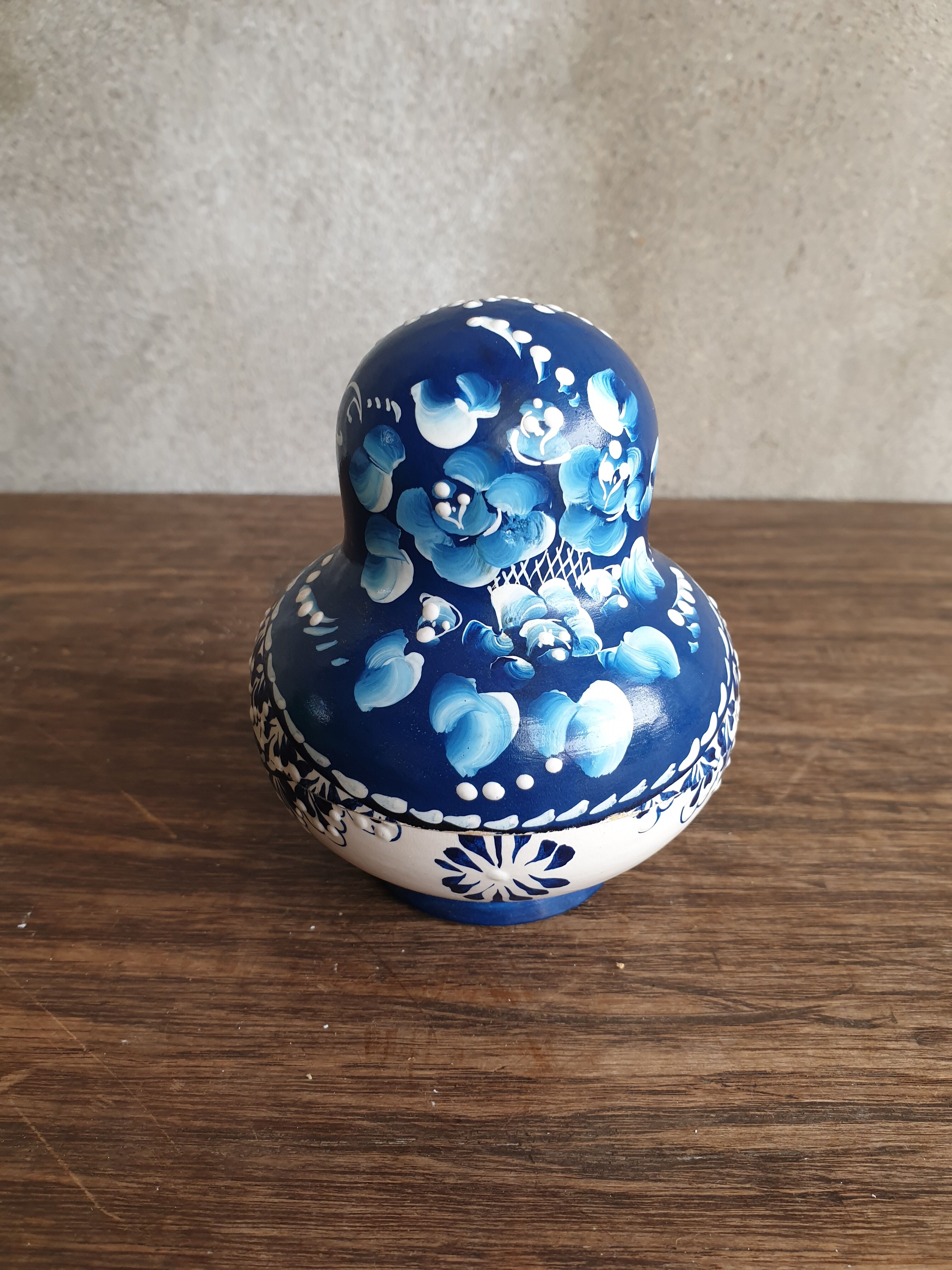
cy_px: 635
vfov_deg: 67.3
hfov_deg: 53.1
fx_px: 953
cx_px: 476
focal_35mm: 26
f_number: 2.4
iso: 80
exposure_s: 1/50
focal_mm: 4.3
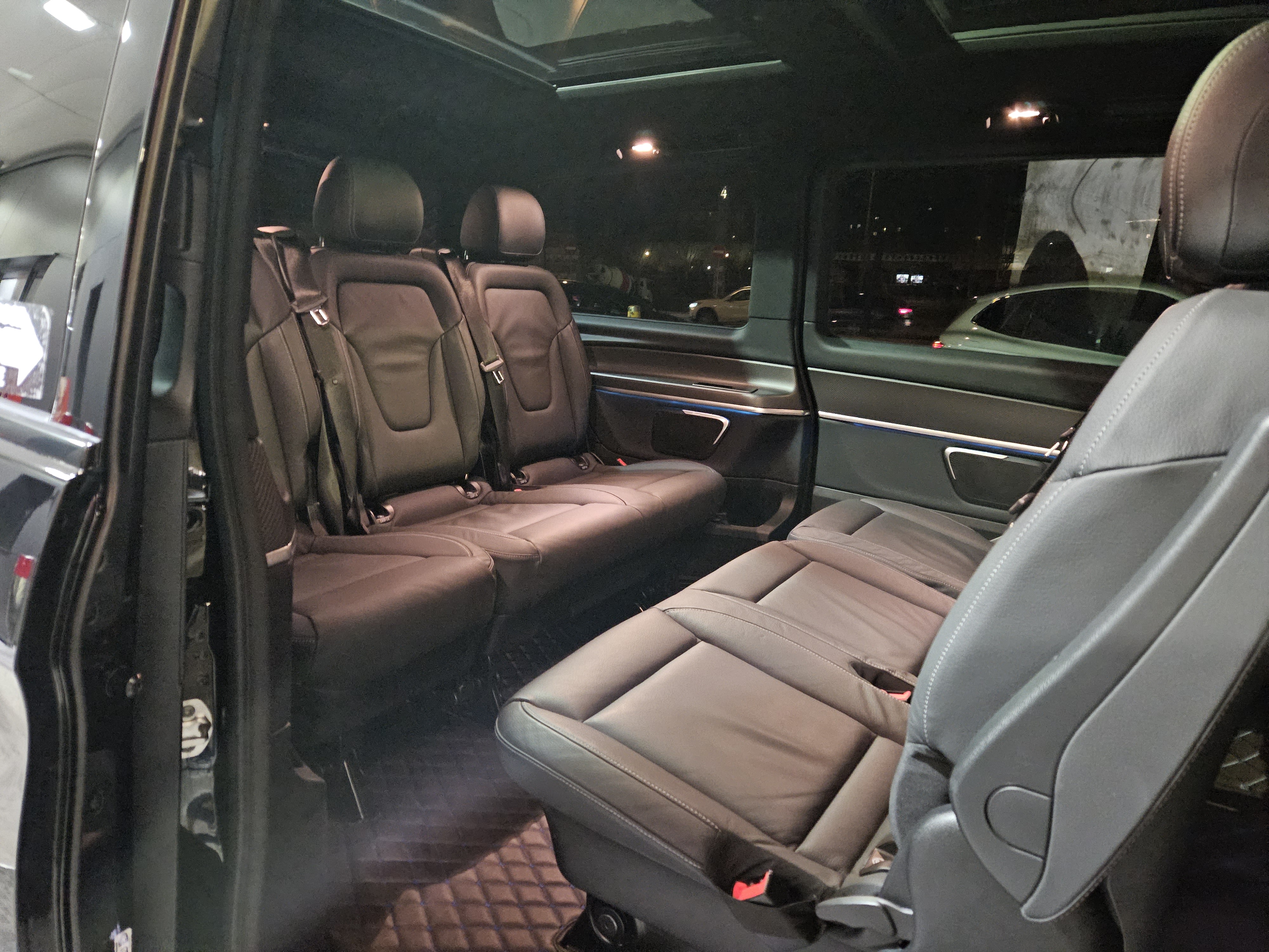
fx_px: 843
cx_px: 634
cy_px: 476
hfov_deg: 73.9
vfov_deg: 58.9
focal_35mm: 23
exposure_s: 1/50
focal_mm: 5.4
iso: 2000
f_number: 1.8
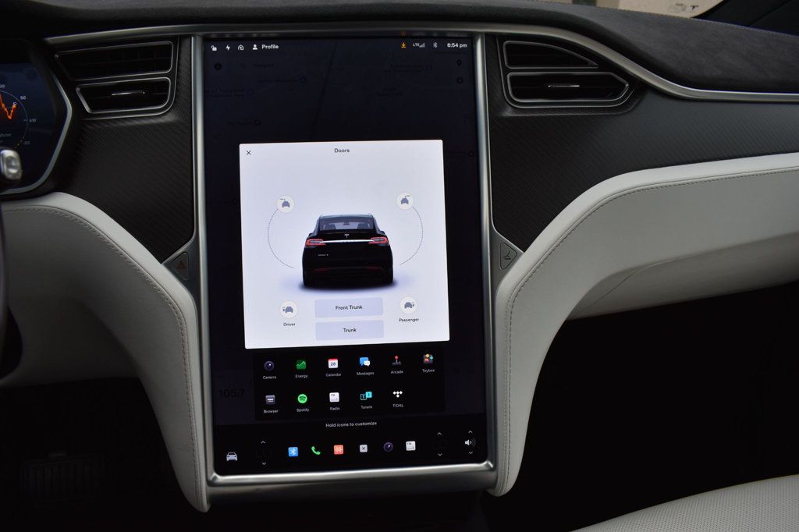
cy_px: 266
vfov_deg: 47.9
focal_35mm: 27
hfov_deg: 67.4
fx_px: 599
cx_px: 400
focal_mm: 18
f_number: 5.6
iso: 200
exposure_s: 1/125
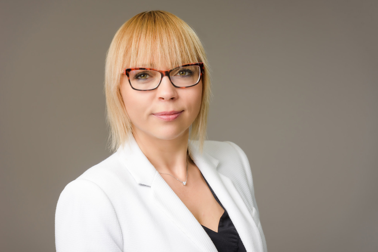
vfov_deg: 7.6
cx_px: 189
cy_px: 126
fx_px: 1891
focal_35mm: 180
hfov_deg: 11.4
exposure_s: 1/160
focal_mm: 180
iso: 160
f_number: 8
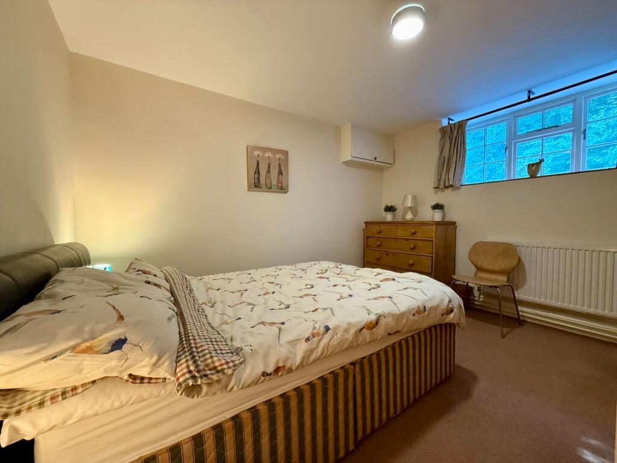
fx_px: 250
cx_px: 308
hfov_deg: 102.1
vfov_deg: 85.7
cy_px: 232
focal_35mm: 14
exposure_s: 1/50
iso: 320
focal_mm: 2.22
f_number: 2.2
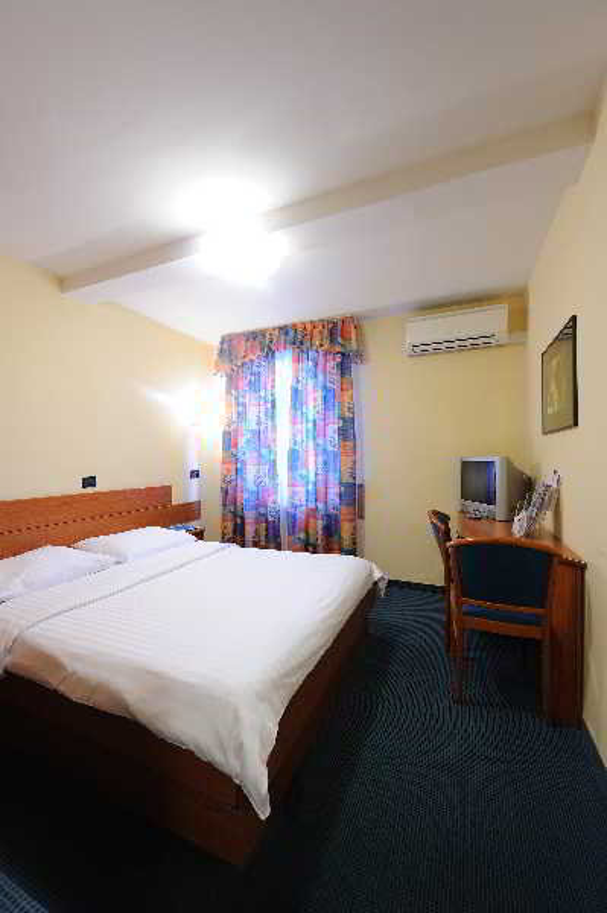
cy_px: 456
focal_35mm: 14
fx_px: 355
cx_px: 304
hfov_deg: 81.1
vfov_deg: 104.3
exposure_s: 1/2.5
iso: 400
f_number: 6.3
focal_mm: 14
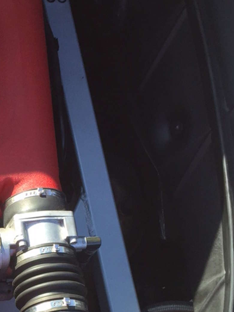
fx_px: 667
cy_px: 298
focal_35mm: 74
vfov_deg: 25.3
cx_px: -54
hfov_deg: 18.7
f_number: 2.2
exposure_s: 1/295
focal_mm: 4.15
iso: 32
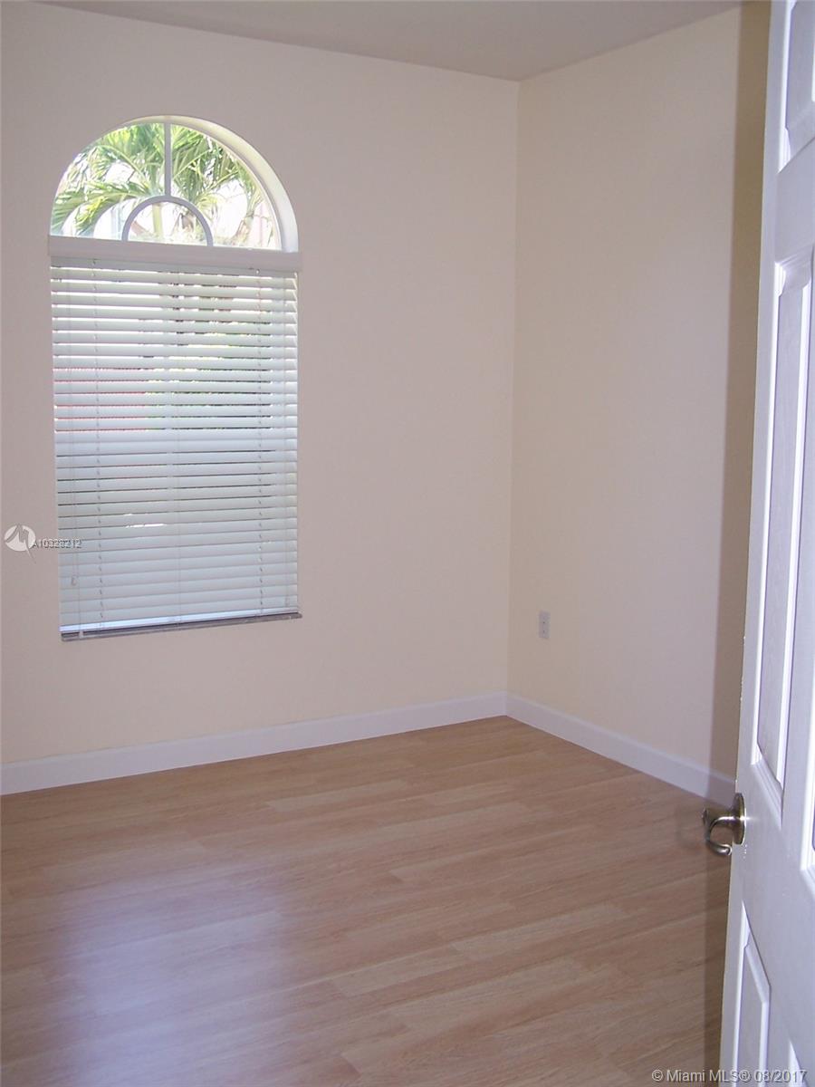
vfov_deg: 49.0
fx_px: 1193
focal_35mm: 38
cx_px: 408
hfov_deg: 37.7
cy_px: 544
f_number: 2.8
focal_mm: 6.3
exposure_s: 1/60
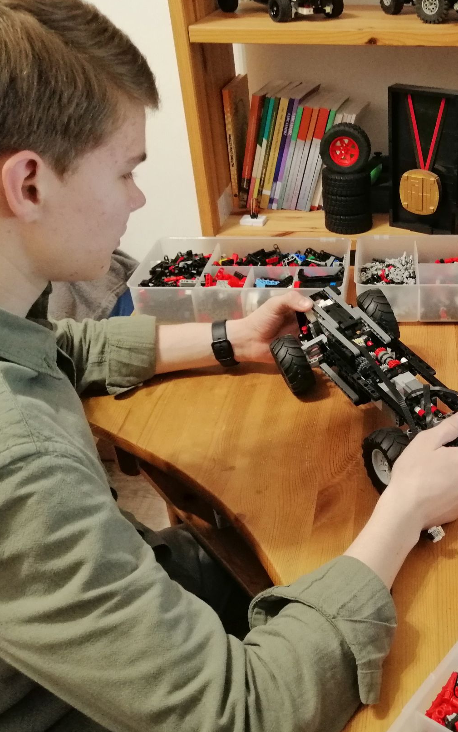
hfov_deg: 31.1
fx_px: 779
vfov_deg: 50.4
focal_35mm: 39
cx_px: 425
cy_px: 369
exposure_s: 1/25
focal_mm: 3.95
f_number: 1.8
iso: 320
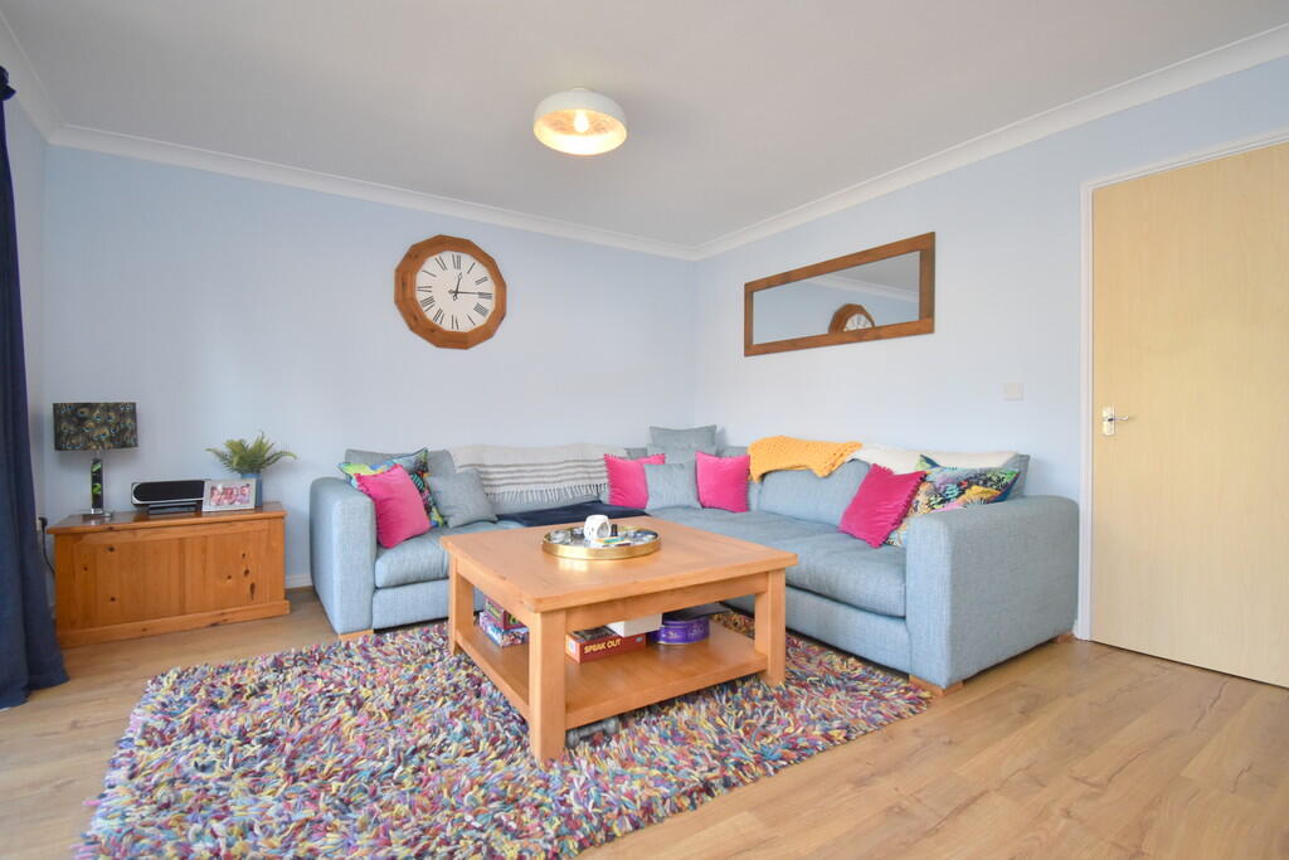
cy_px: 430
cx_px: 644
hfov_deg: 100.4
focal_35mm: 15
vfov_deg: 77.3
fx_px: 537
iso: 800
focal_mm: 10
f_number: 4.5
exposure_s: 1/160
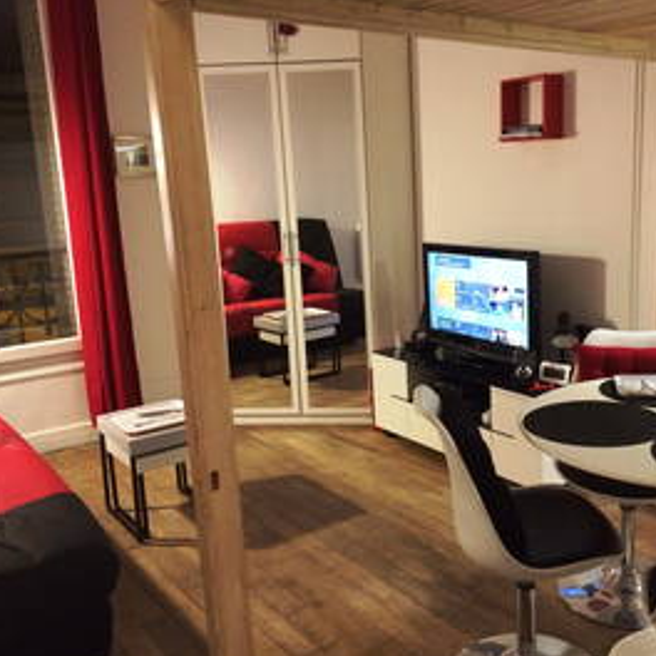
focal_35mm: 35
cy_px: 328
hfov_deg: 46.5
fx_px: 750
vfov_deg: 47.2
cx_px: 432
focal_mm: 4.15
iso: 320
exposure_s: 1/17
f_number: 2.2
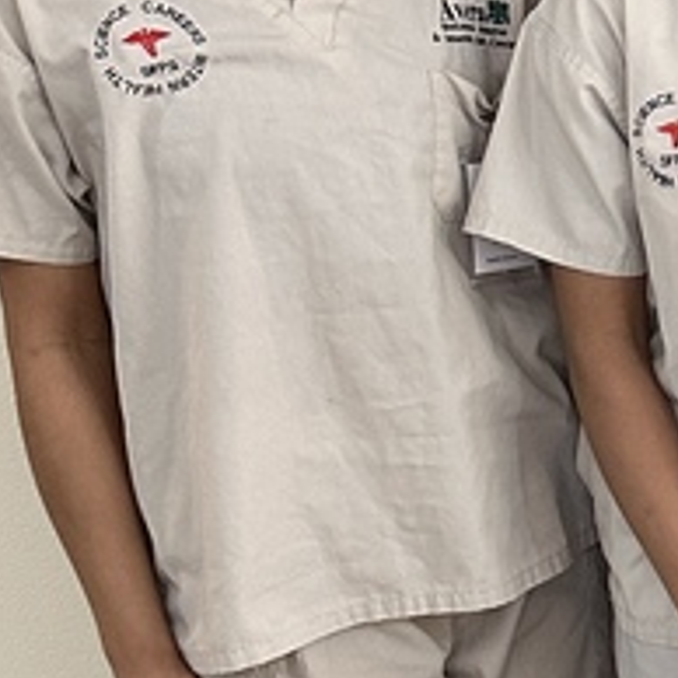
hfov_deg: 14.3
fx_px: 2482
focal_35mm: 112
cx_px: 1097
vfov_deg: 15.6
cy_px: 356
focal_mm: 6.86
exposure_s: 1/60
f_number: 1.78
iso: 250
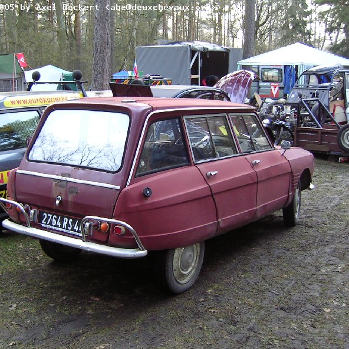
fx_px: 490
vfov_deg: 39.2
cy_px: 173
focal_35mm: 43
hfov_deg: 39.1
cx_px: 149
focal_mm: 5.6
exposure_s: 1/48.4
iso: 86
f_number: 2.8
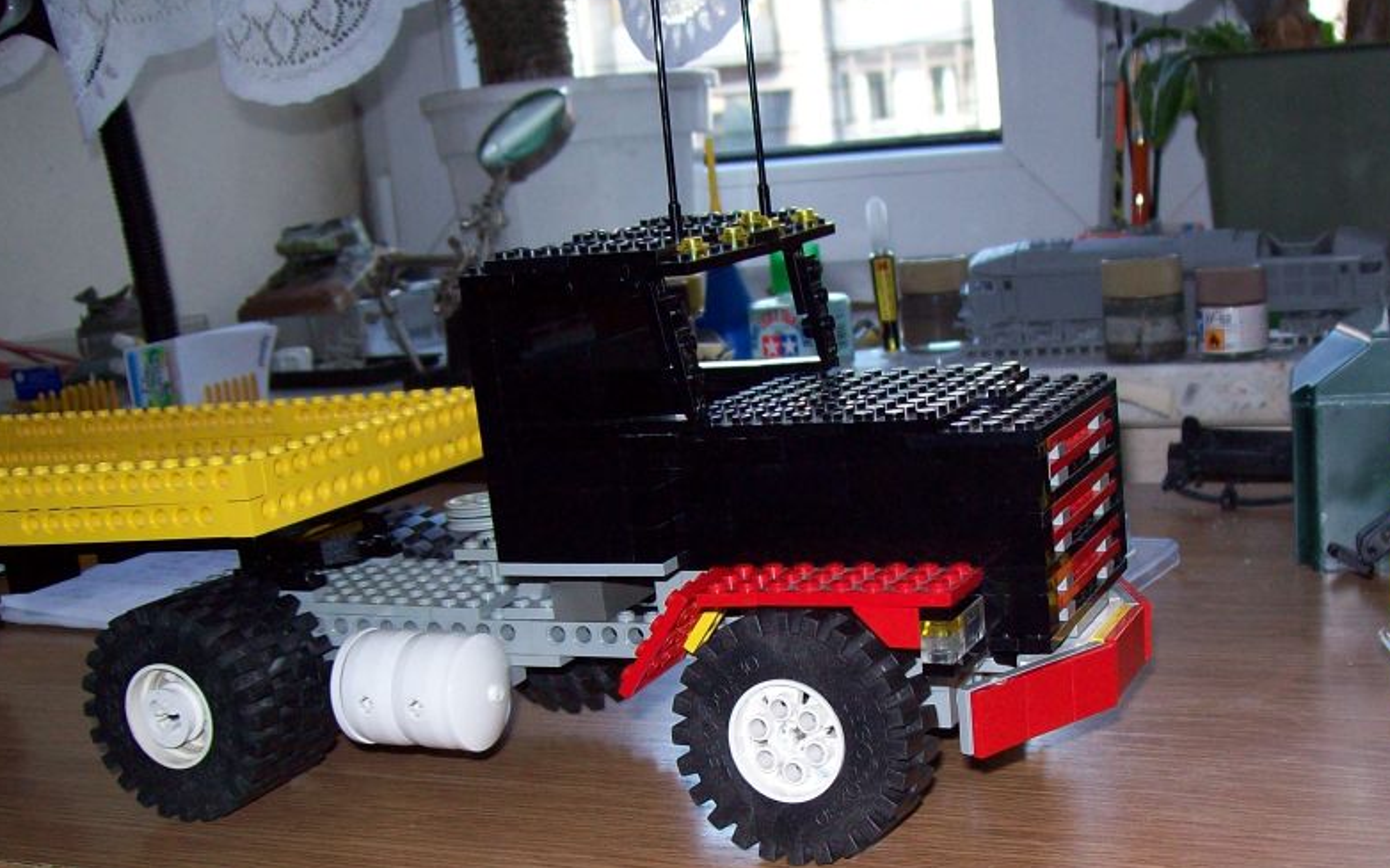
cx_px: 818
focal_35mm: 50
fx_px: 1893
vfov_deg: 25.6
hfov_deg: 40.2
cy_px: 608
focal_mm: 6
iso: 80
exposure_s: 1/64
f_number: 2.7
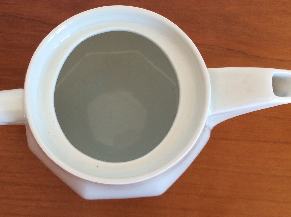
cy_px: 104
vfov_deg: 27.0
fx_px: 453
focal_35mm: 54
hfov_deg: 35.4
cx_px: 111
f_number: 2.4
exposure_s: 1/50
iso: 40
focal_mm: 3.3
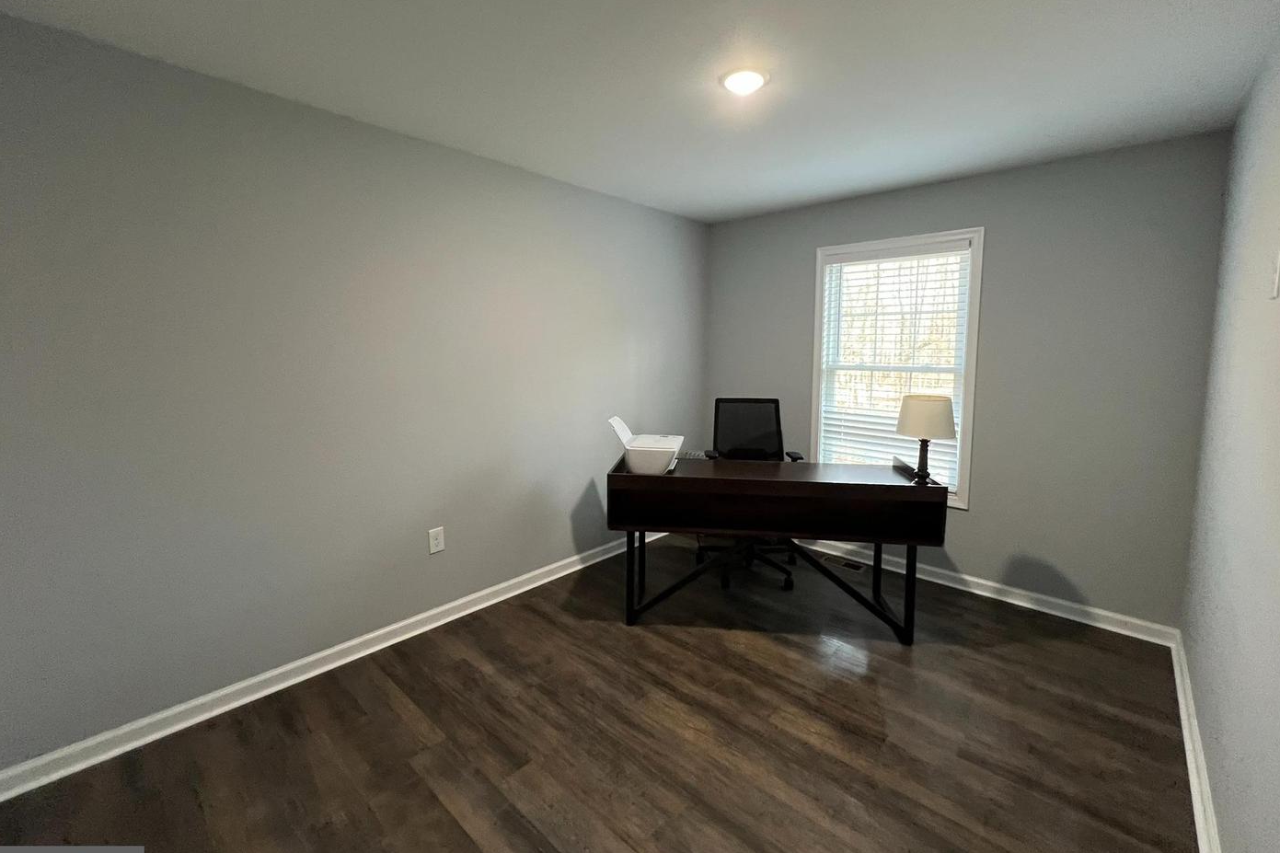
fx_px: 498
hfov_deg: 104.3
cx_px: 645
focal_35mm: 14
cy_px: 402
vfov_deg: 81.1
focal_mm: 1.57
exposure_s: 1/60
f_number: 1.8
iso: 400
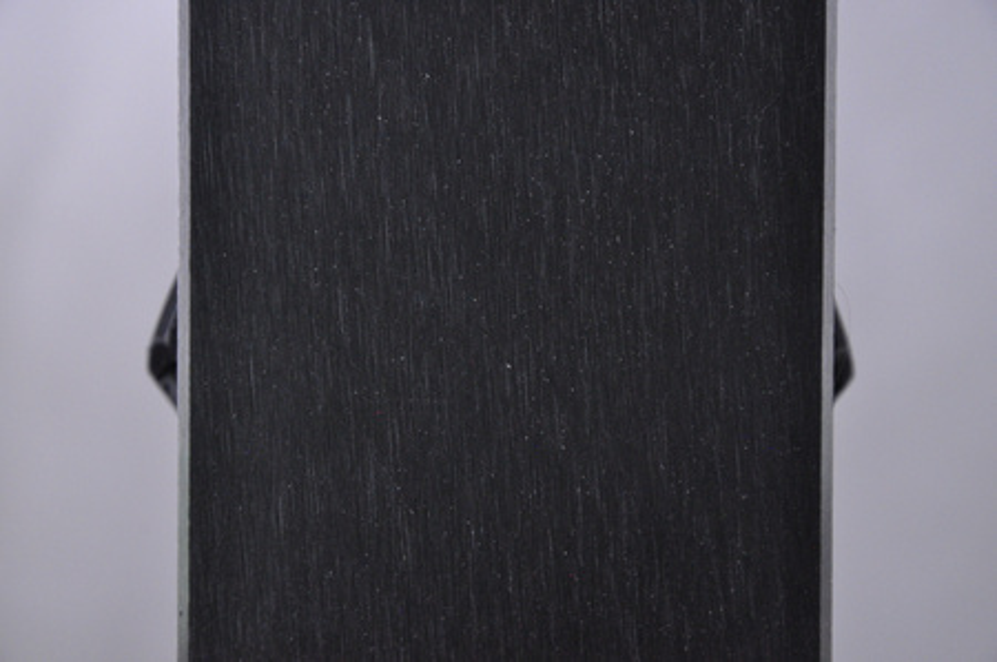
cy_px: 331
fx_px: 4357
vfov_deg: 8.7
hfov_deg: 13.1
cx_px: 498
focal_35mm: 158
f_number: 9.5
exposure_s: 1/125
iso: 3200
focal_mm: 105
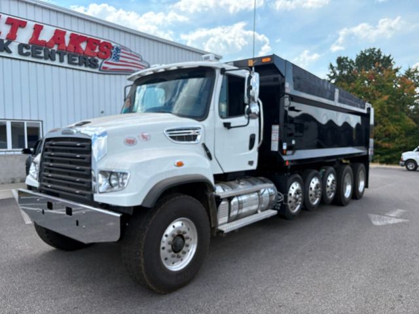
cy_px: 157
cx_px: 210
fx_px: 315
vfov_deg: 53.1
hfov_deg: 67.3
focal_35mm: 26
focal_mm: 5.96
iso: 64
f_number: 1.6
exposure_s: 1/2639
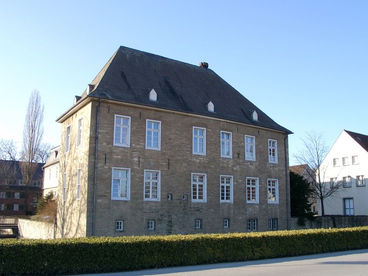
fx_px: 361
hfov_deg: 54.0
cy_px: 138
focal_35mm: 34
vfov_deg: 41.8
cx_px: 184
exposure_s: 1/263
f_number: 4
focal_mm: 7.13
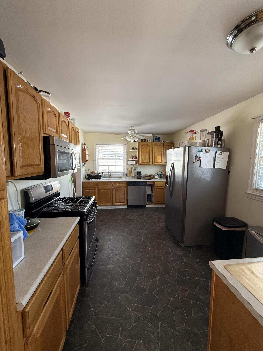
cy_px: 176
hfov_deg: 85.7
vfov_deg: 102.1
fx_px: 142
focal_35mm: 14
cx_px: 132
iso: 125
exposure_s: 1/99
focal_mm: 2.22
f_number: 2.2
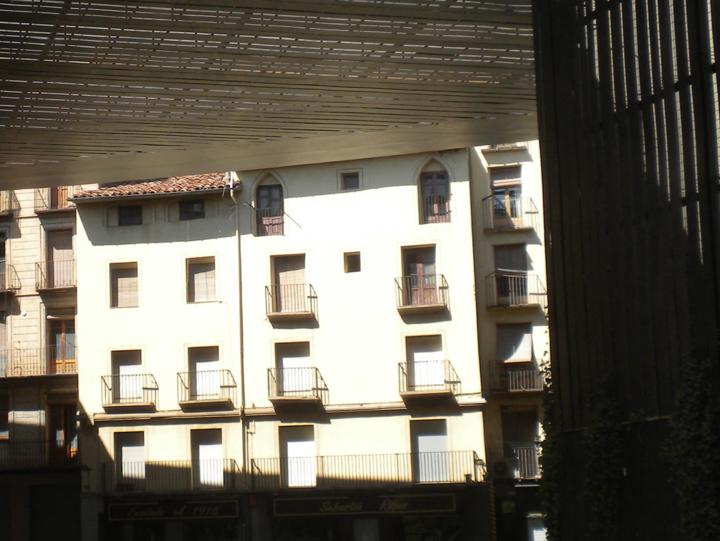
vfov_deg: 18.9
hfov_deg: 24.7
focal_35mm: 78
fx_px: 1623
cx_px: 180
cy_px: 286
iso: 64
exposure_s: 1/434
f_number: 3.5
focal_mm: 6.6
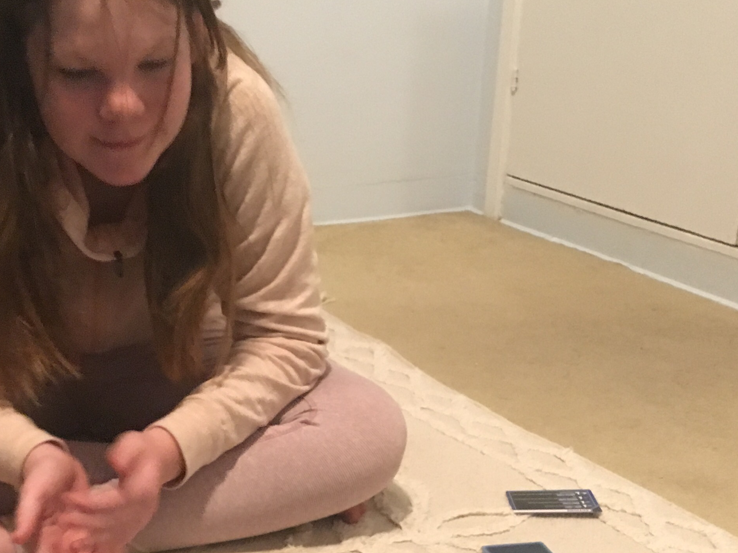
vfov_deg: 23.2
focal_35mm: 62
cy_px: 463
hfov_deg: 30.9
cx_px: 241
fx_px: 1322
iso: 500
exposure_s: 1/15
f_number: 2.2
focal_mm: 4.15
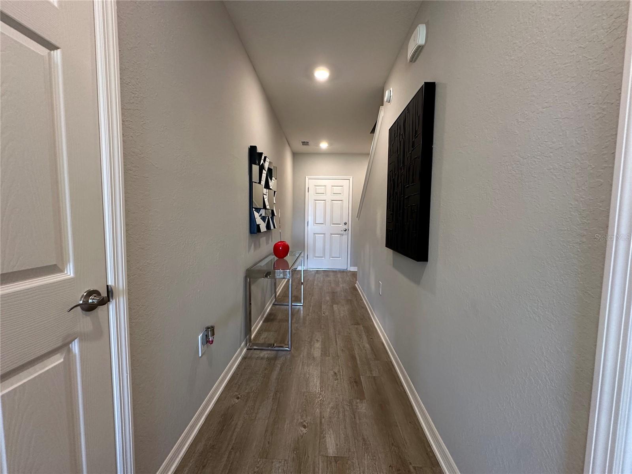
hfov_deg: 102.1
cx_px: 316
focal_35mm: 14
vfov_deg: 85.7
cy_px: 237
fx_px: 256
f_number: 2.2
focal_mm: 2.22
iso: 320
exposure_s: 1/120
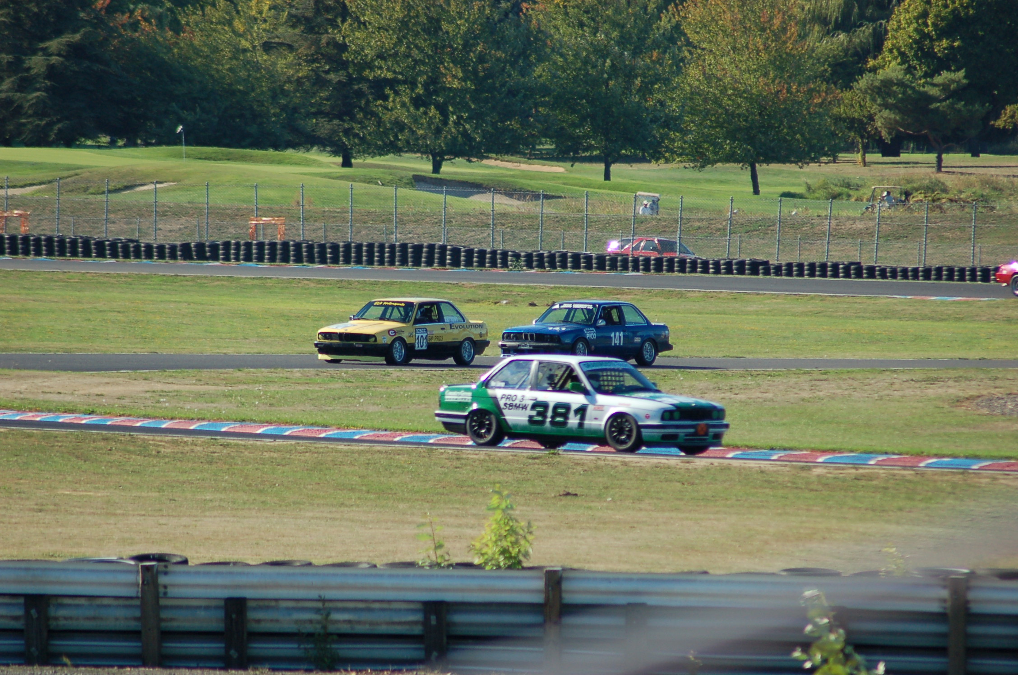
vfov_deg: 3.0
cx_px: 509
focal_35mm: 450
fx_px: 12703
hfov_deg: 4.6
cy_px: 338
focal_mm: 300
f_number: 5.6
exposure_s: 1/1000
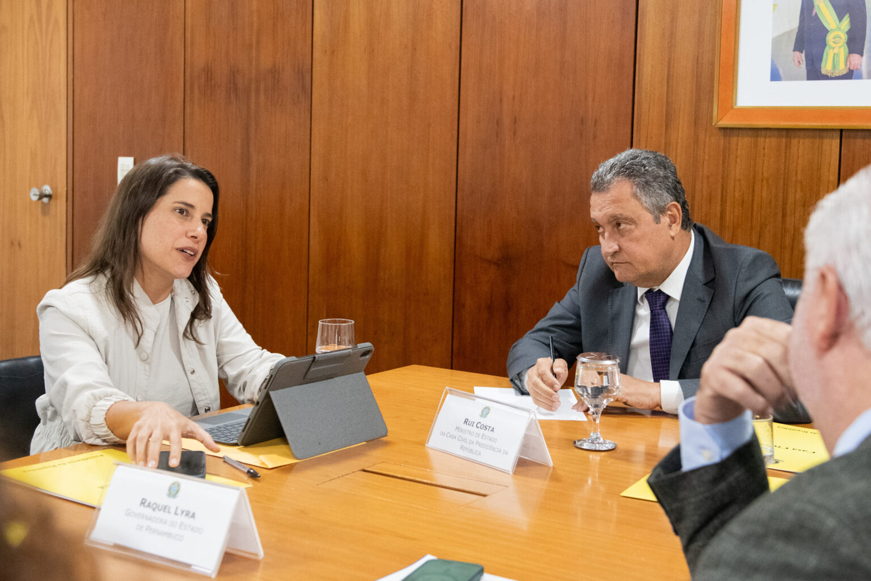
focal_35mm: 38
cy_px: 290
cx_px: 436
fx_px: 919
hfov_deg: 50.7
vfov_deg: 35.1
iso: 4000
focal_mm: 38
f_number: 4
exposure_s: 1/200
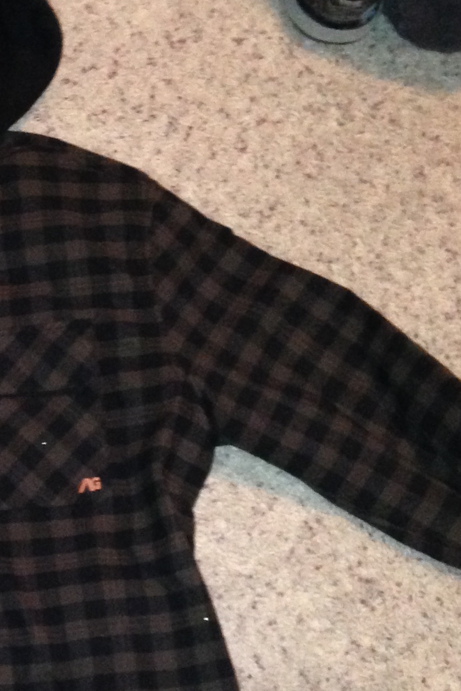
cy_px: 548
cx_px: -109
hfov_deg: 14.8
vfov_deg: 22.6
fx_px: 1710
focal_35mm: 89
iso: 320
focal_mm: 4.12
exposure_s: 1/16
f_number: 2.4
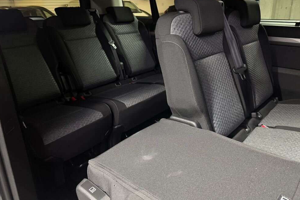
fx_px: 217
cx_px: 149
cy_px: 84
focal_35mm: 26
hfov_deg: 69.4
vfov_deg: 49.3
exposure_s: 1/25
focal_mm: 6.76
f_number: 1.78
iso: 800
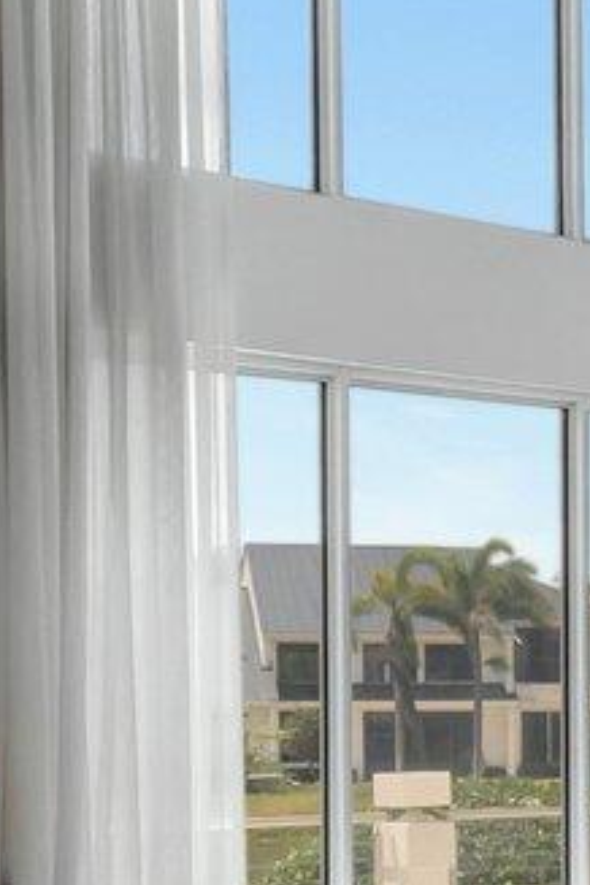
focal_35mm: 94
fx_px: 2311
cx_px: 1053
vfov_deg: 21.4
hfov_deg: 13.2
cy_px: 727
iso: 400
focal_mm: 10
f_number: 8
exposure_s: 1/60
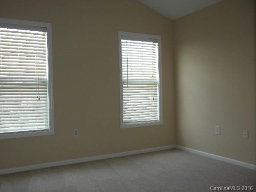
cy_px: 96
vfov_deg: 38.7
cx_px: 128
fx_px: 274
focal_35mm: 37
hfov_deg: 50.1
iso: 86
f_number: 3.5
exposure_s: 1/55.2
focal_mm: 6.6
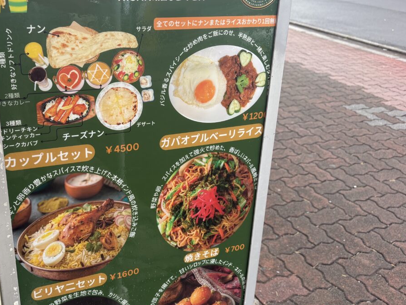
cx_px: 146
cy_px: 157
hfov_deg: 49.5
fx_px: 434
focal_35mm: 37
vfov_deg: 38.7
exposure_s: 1/369
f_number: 1.6
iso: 50
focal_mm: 5.96
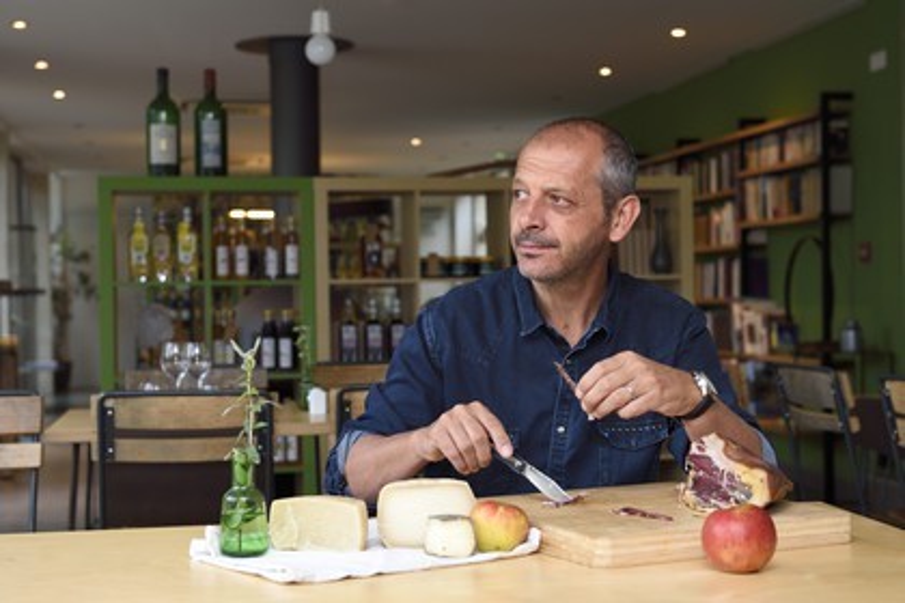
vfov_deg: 21.9
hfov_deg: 32.4
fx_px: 1558
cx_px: 452
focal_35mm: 62
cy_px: 302
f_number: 5.6
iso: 800
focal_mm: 62
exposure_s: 1/60
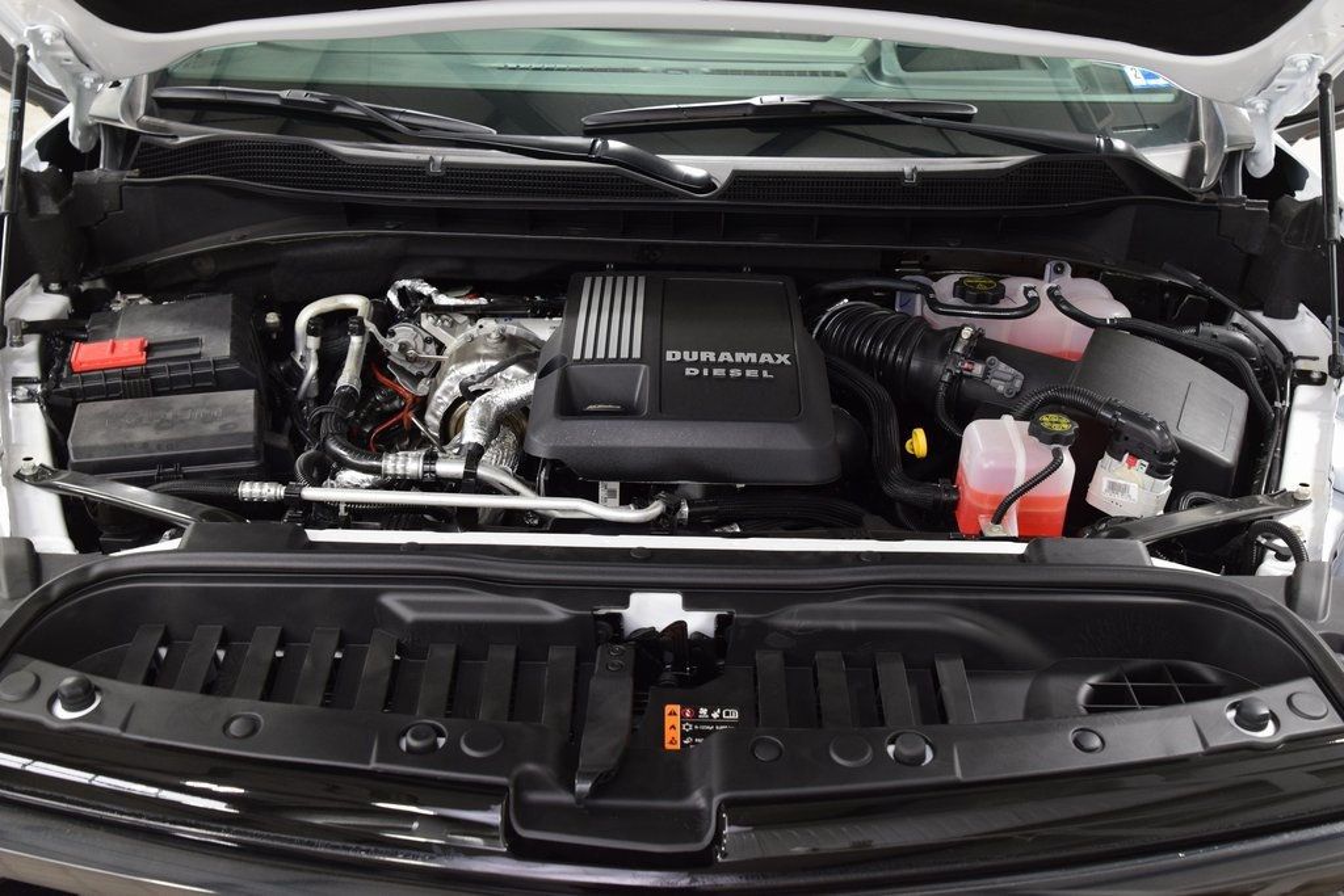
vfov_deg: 36.9
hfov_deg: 53.1
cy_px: 448
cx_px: 672
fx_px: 1344
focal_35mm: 36
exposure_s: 1/15
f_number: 6.3
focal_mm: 24
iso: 1100
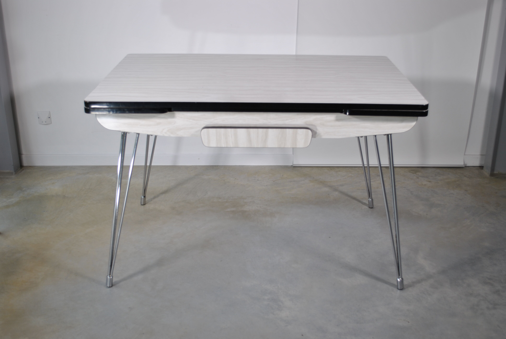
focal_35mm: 44
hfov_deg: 44.9
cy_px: 170
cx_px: 253
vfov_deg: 30.9
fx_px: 612
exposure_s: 1/20
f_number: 4.5
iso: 100
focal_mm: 29
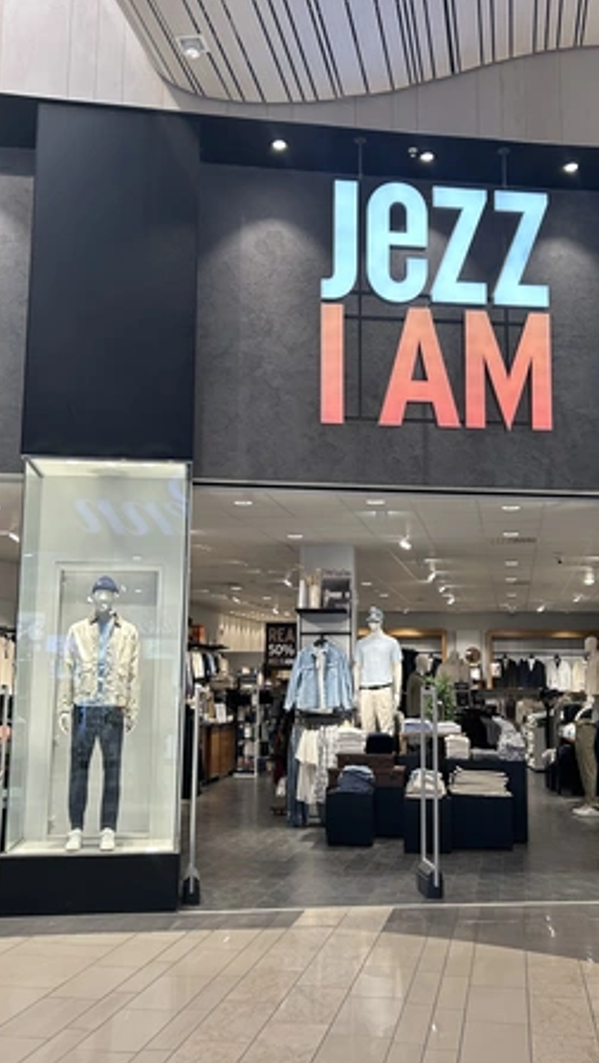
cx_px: 361
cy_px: 530
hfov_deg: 31.2
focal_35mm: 38
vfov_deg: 52.8
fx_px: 1071
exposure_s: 1/100
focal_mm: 5.7
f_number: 1.5
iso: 64
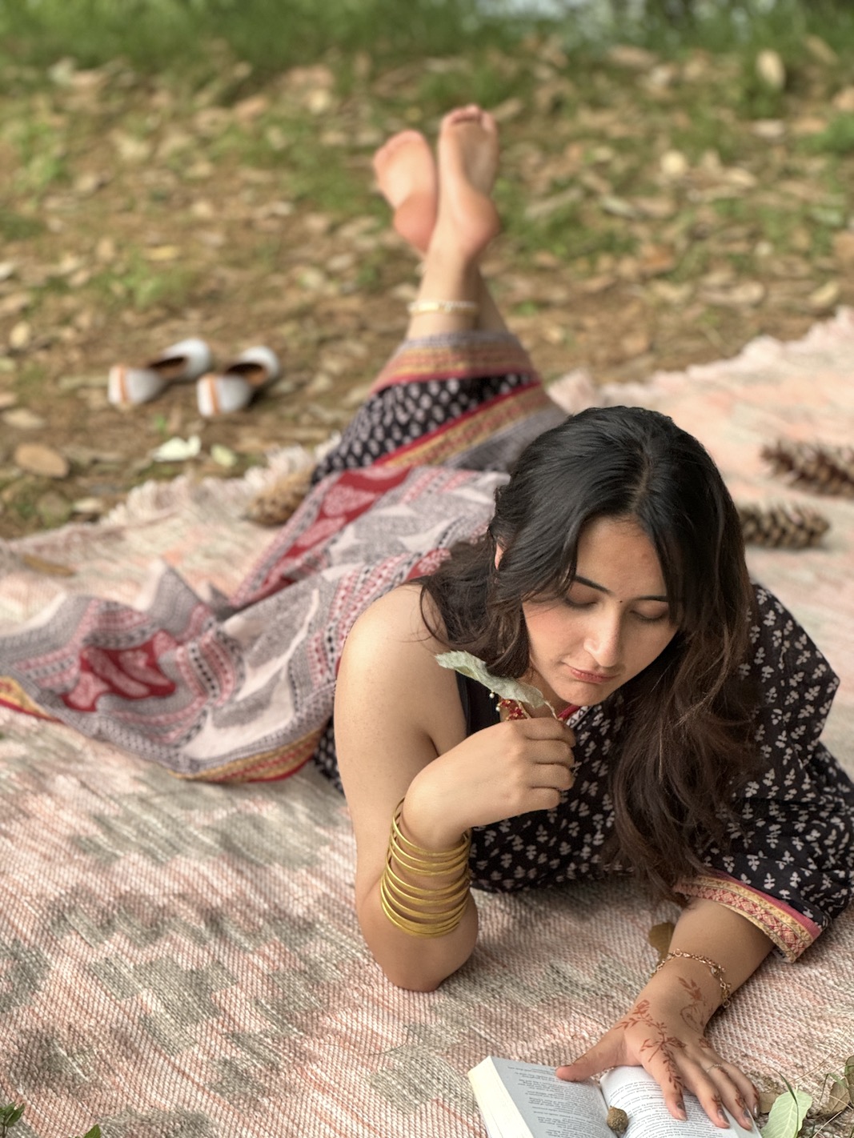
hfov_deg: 19.1
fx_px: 2532
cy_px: 569
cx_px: 427
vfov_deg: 25.3
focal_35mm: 77
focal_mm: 9
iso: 320
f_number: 2.8
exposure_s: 1/60
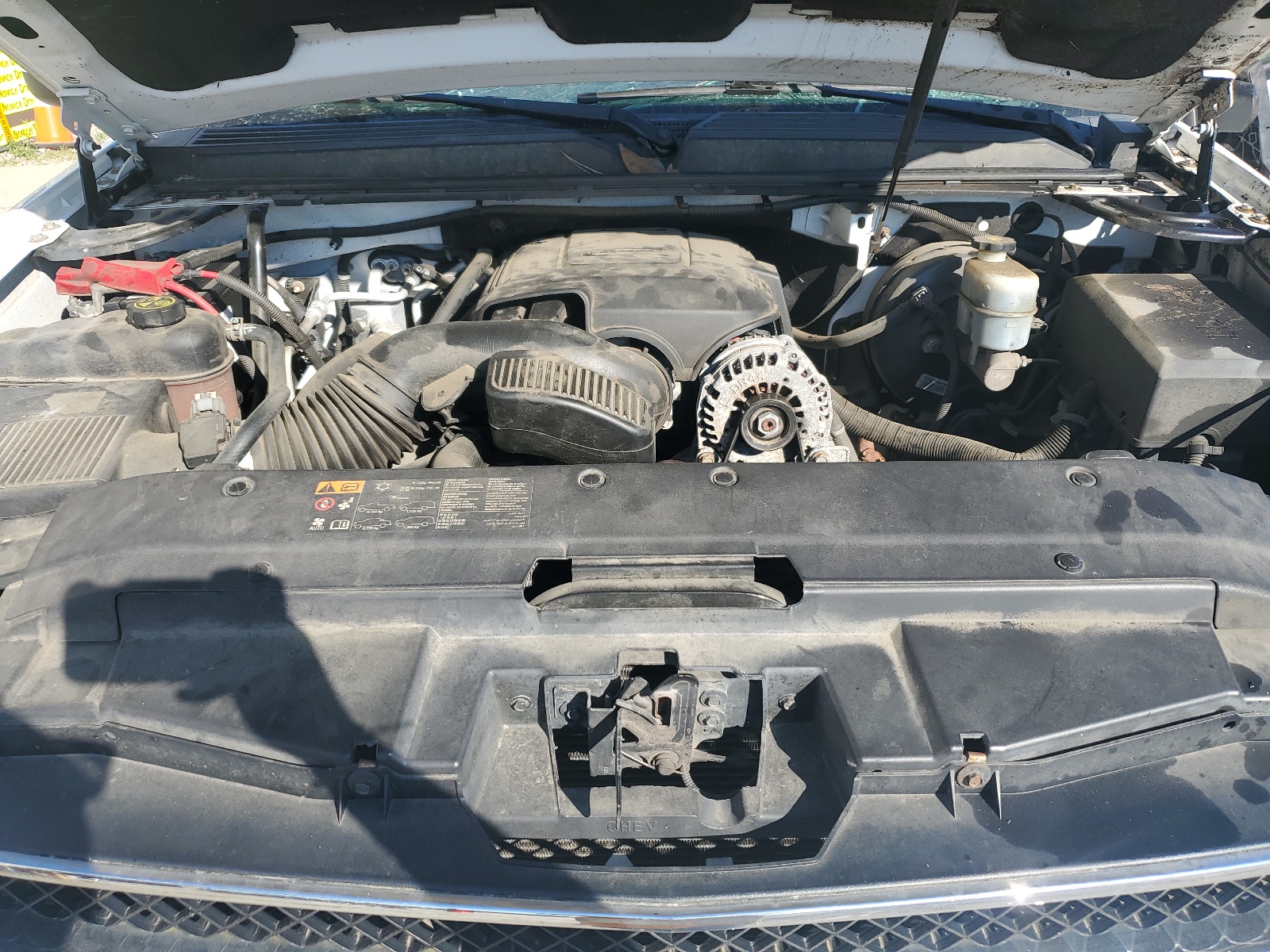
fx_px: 954
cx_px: 635
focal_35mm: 26
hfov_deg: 67.3
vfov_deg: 53.1
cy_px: 476
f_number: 1.5
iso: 50
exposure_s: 1/1429
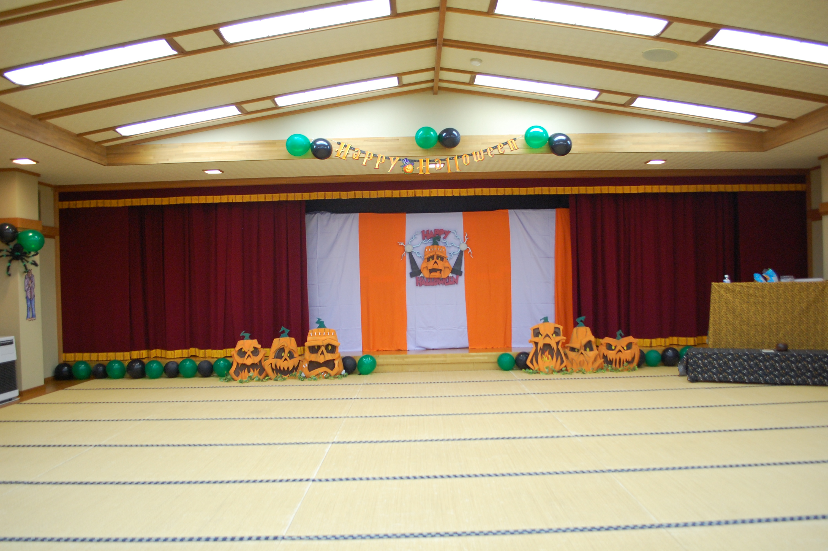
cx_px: 414
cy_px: 276
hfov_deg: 67.4
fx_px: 620
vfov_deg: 47.8
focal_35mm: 27
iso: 800
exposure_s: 1/25
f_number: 3.5
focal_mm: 18
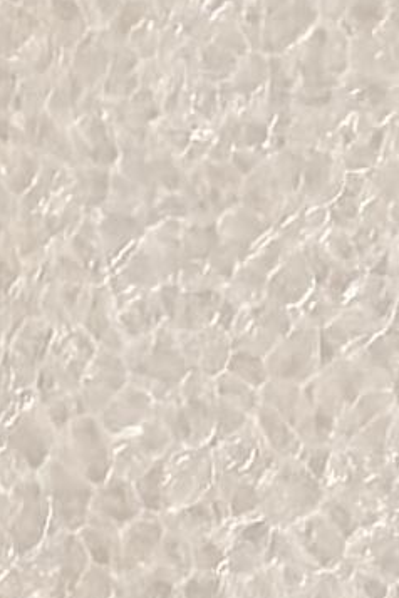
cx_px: -92
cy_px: 1327
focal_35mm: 231
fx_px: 3840
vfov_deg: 8.3
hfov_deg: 5.9
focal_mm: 1.95
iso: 160
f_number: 2.2
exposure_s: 1/50
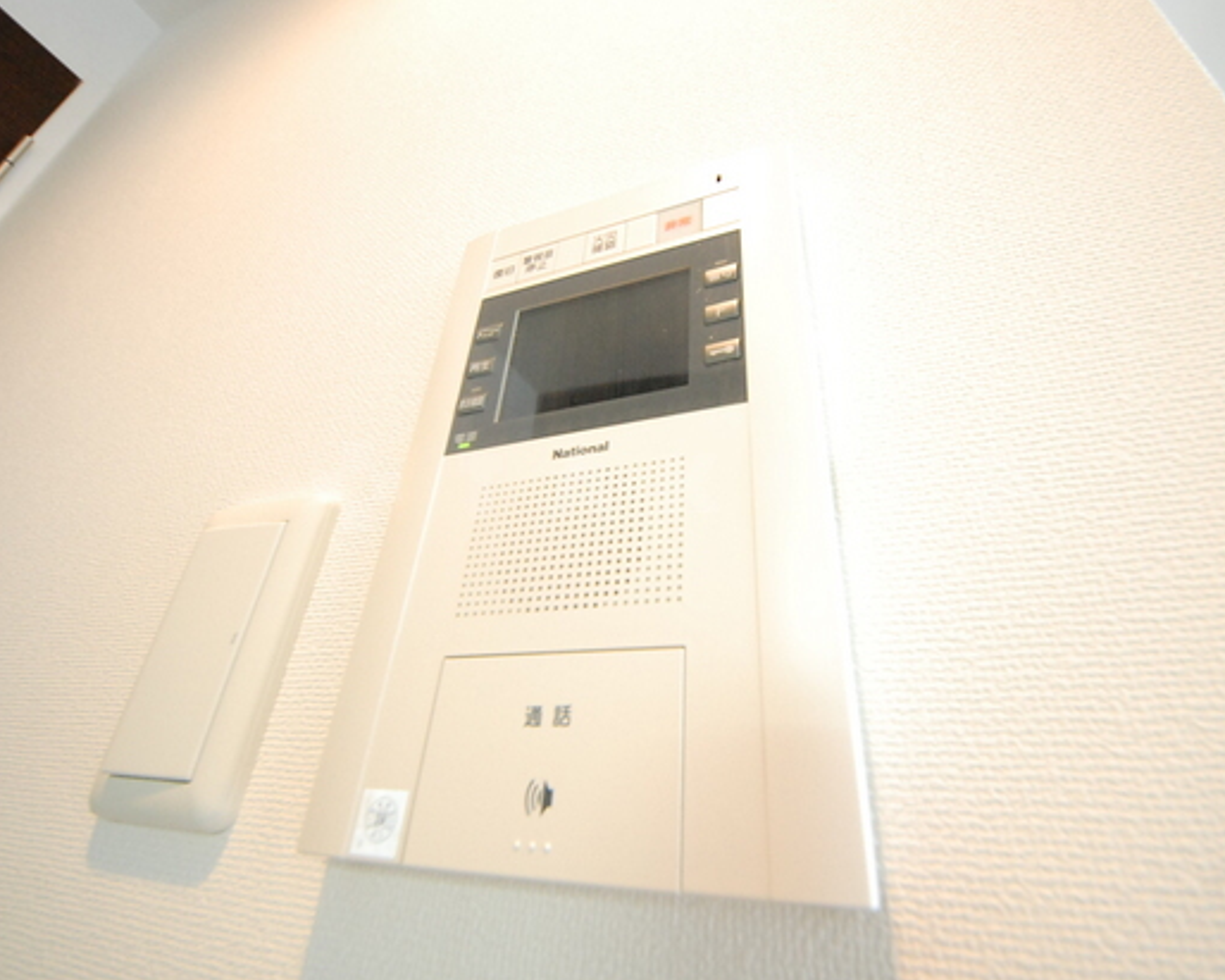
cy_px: 486
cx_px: 670
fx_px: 507
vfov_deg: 88.0
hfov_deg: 100.4
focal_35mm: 14
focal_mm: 8
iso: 1600
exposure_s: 1/25
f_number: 4.5
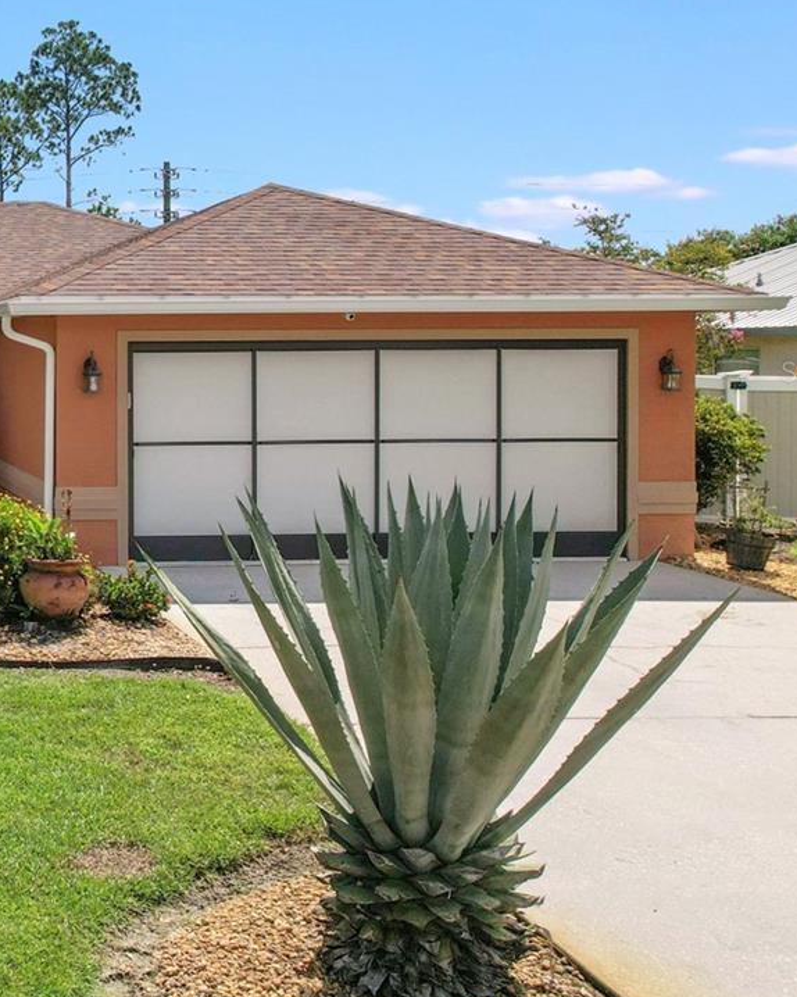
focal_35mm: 46
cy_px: 371
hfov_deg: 27.8
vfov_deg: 40.1
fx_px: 1357
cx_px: -205
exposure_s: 1/500
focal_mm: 8.38
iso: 110
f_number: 2.8
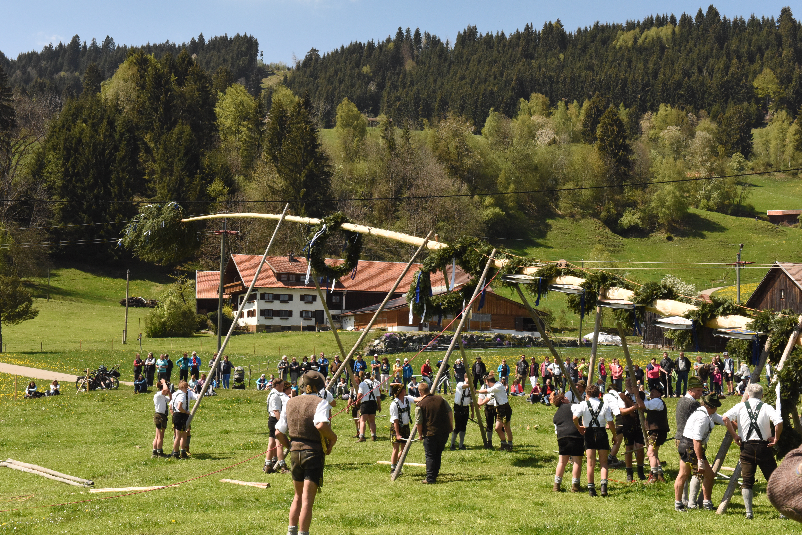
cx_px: 401
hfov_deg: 36.2
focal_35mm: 55
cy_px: 268
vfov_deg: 24.6
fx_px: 1225
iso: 4000
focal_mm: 55
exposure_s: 1/2000
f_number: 13
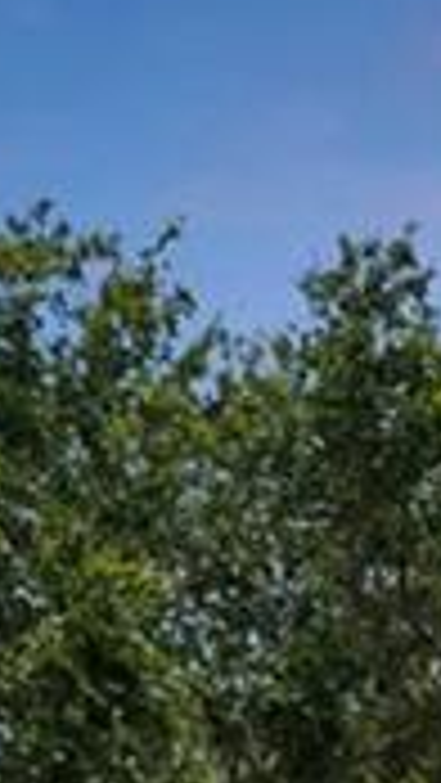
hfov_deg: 7.4
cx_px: 1080
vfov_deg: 12.8
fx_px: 3198
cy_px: 1364
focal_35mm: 154
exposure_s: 1/1000
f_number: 3.2
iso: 100
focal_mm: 12.29
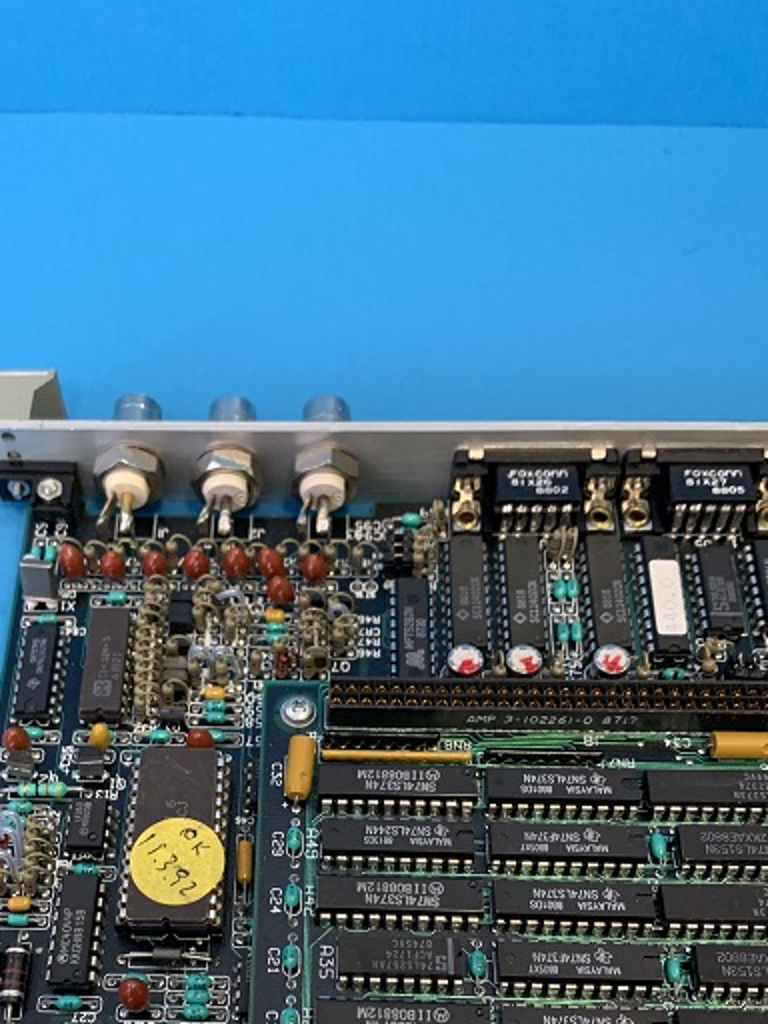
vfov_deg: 44.1
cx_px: 253
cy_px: 779
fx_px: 1213
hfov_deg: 34.8
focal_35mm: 41
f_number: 1.8
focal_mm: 4.25
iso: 250
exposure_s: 1/50
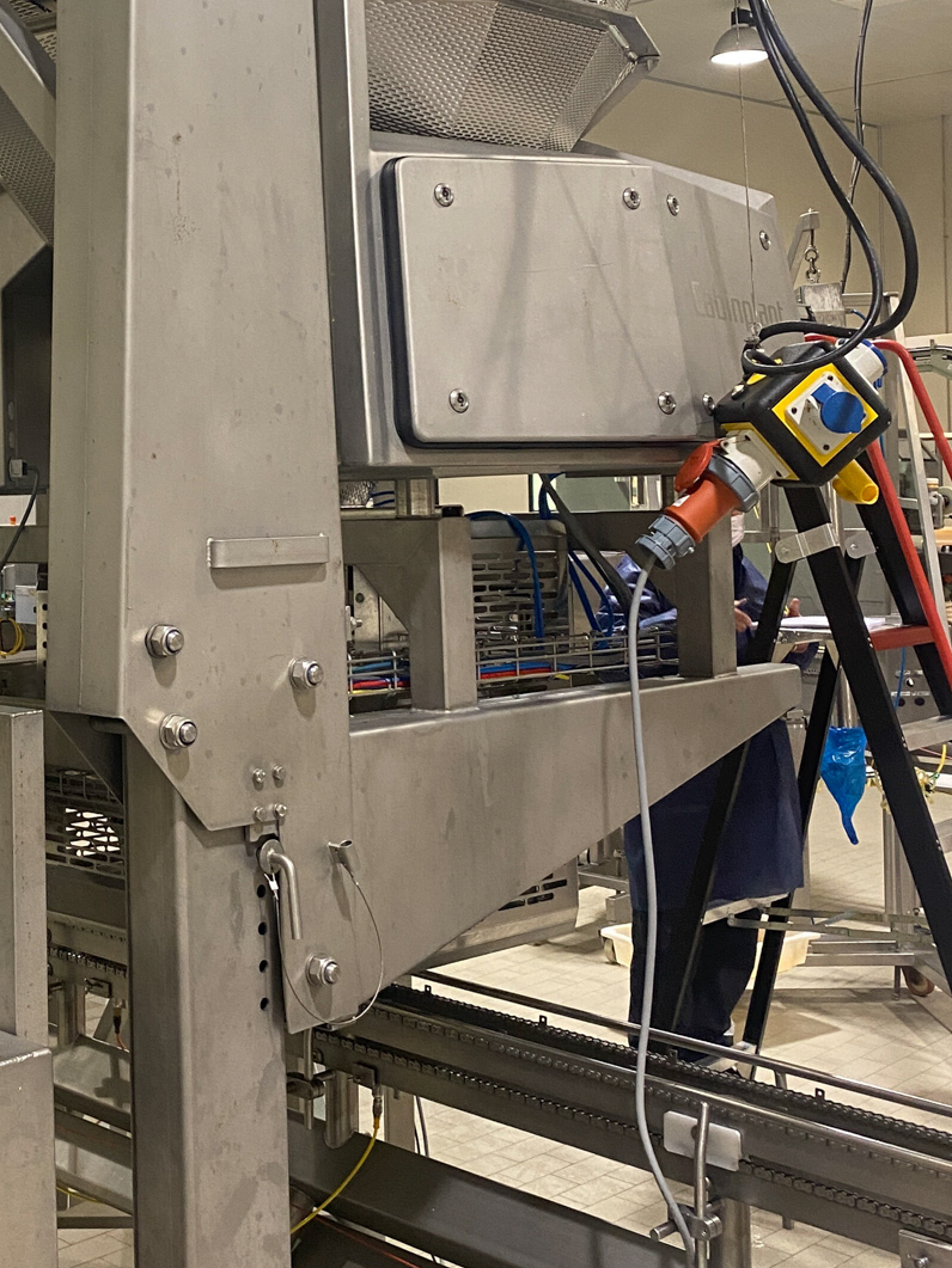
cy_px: 461
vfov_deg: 38.6
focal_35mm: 49
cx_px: 122
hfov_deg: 28.7
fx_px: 1796
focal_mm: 4.25
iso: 160
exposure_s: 1/50
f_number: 1.8
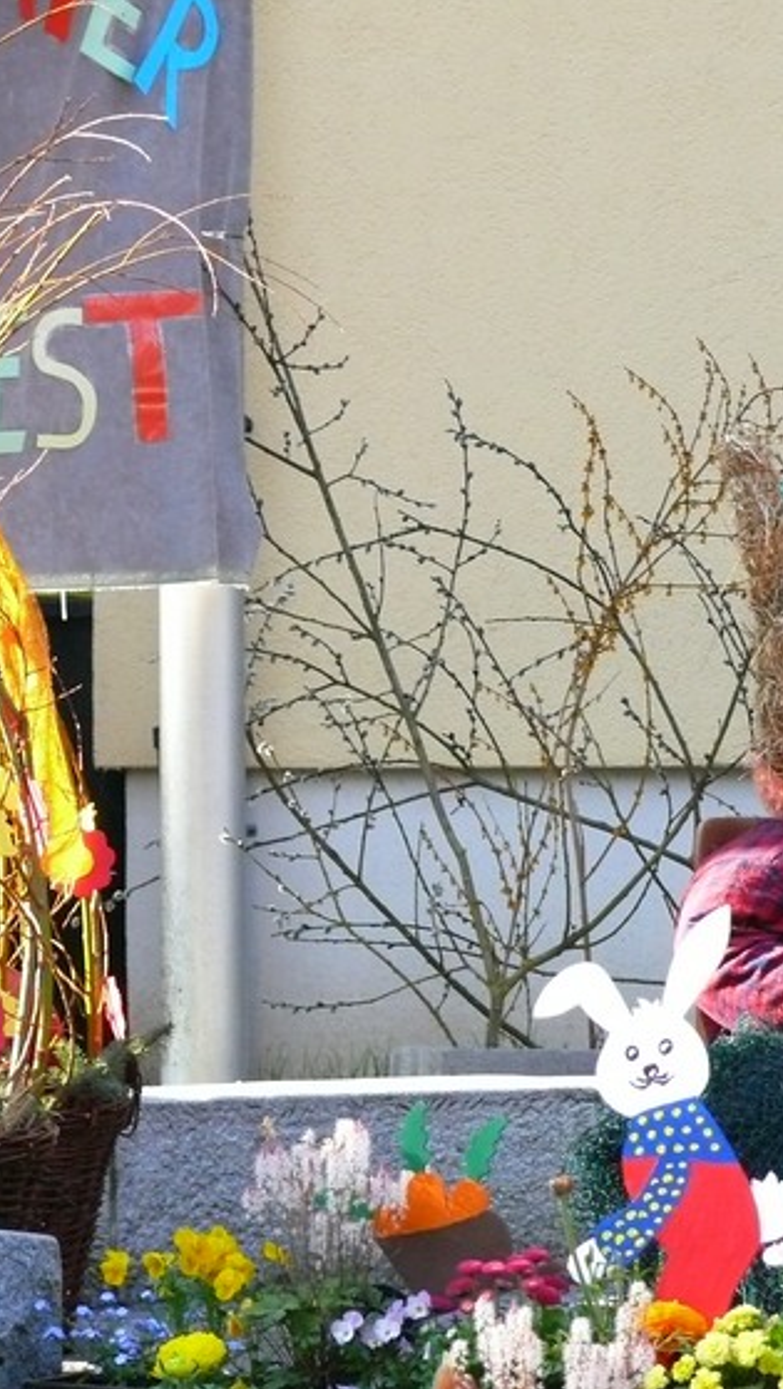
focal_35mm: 241
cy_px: 693
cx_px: 885
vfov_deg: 8.9
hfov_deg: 5.0
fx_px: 8883
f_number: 3.6
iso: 400
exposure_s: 1/125
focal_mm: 34.9
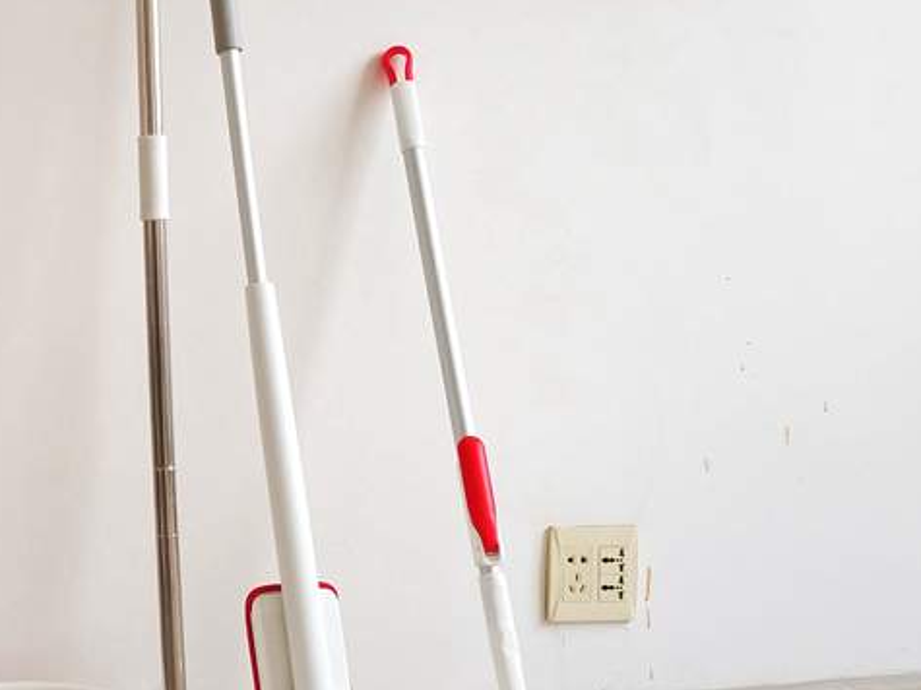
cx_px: 17
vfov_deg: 21.3
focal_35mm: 69
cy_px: 353
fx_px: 1835
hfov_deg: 26.8
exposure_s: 1/50
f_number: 2
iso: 181
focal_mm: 4.5
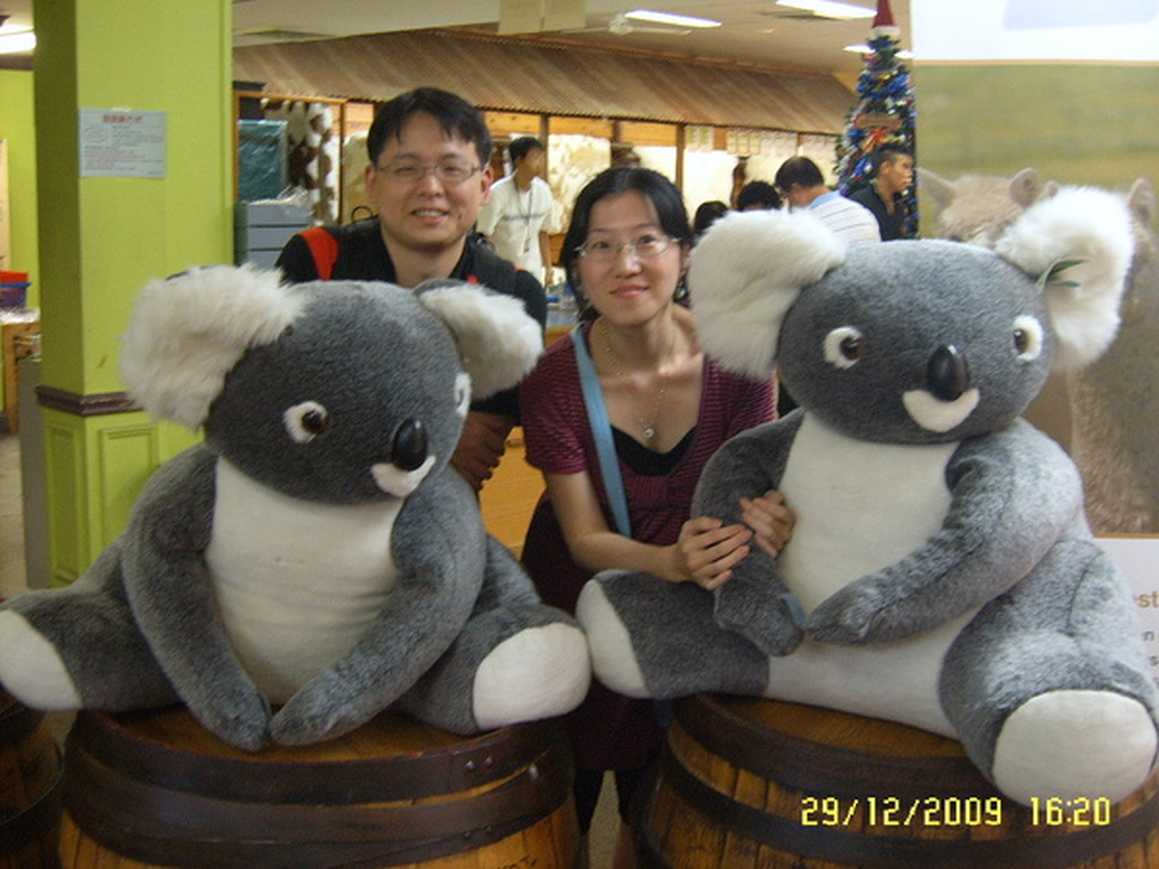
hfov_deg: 42.1
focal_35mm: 45
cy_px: 434
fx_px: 1507
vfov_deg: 32.2
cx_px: 580
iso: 100
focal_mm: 7.5
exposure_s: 1/15
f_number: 3.1
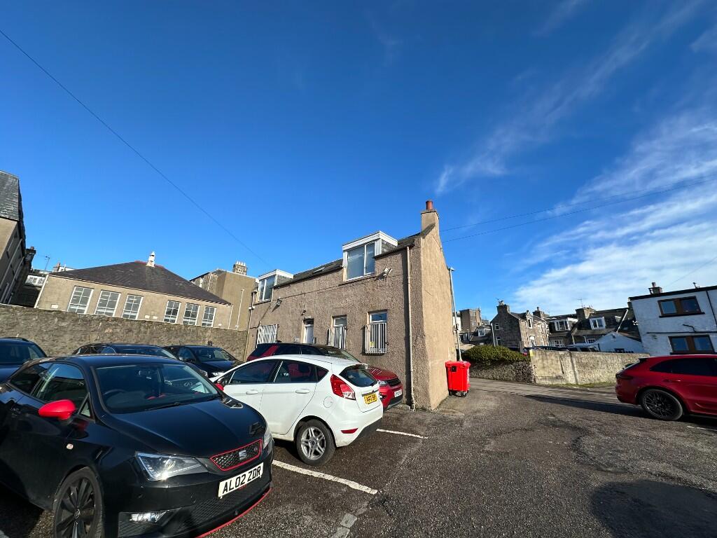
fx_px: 290
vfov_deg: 85.7
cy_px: 269
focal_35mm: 14
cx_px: 358
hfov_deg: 102.1
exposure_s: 1/1435
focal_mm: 2.22
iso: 40
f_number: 2.2
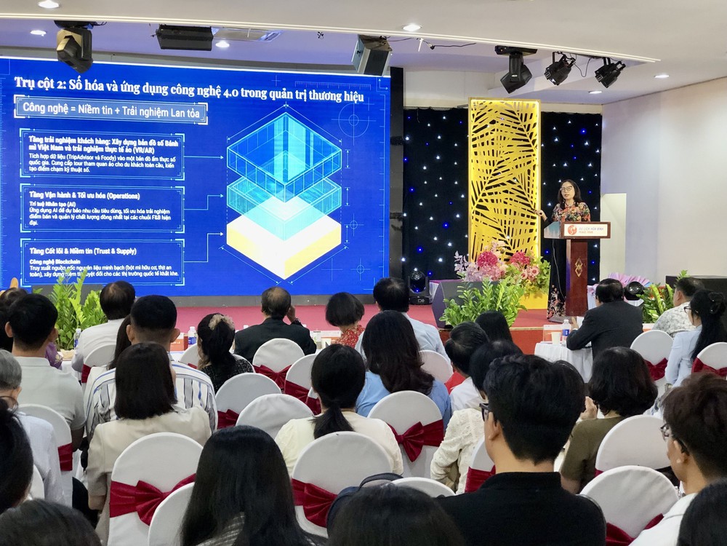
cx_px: 364
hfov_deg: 33.8
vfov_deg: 25.7
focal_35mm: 57
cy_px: 273
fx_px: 1197
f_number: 2.8
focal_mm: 6.6
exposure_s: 1/33
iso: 100
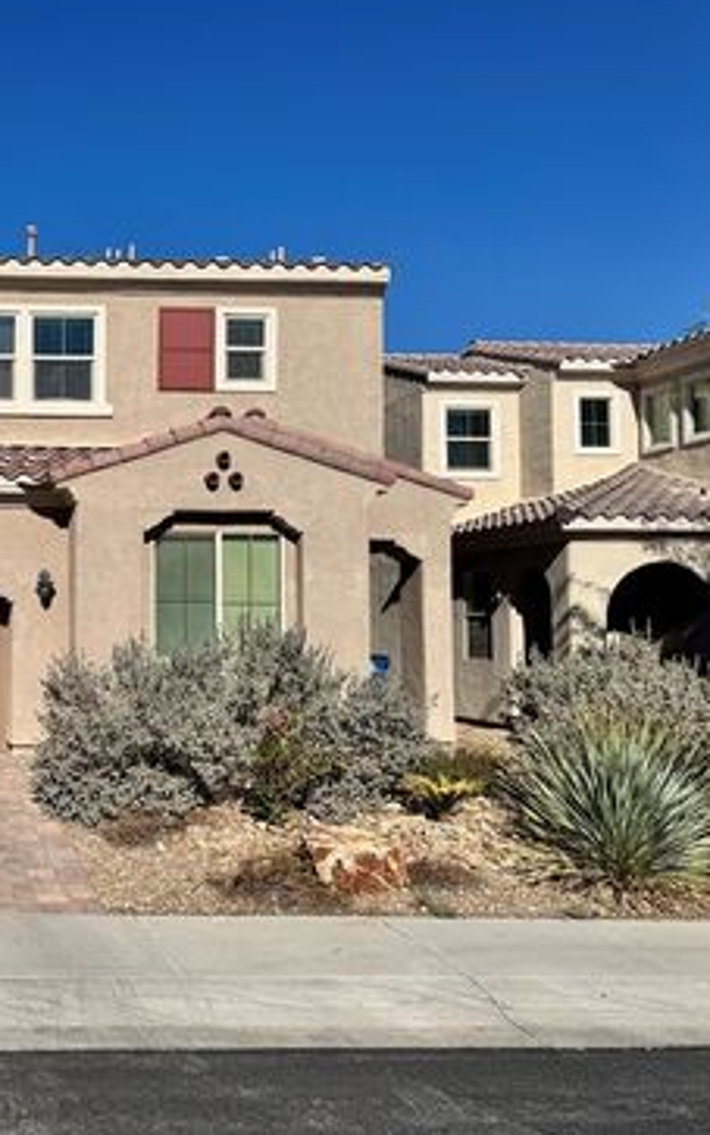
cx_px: -31
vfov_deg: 55.3
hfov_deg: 32.7
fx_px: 1083
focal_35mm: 35
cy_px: 558
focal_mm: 6.76
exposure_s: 1/10417
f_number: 1.78
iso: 80
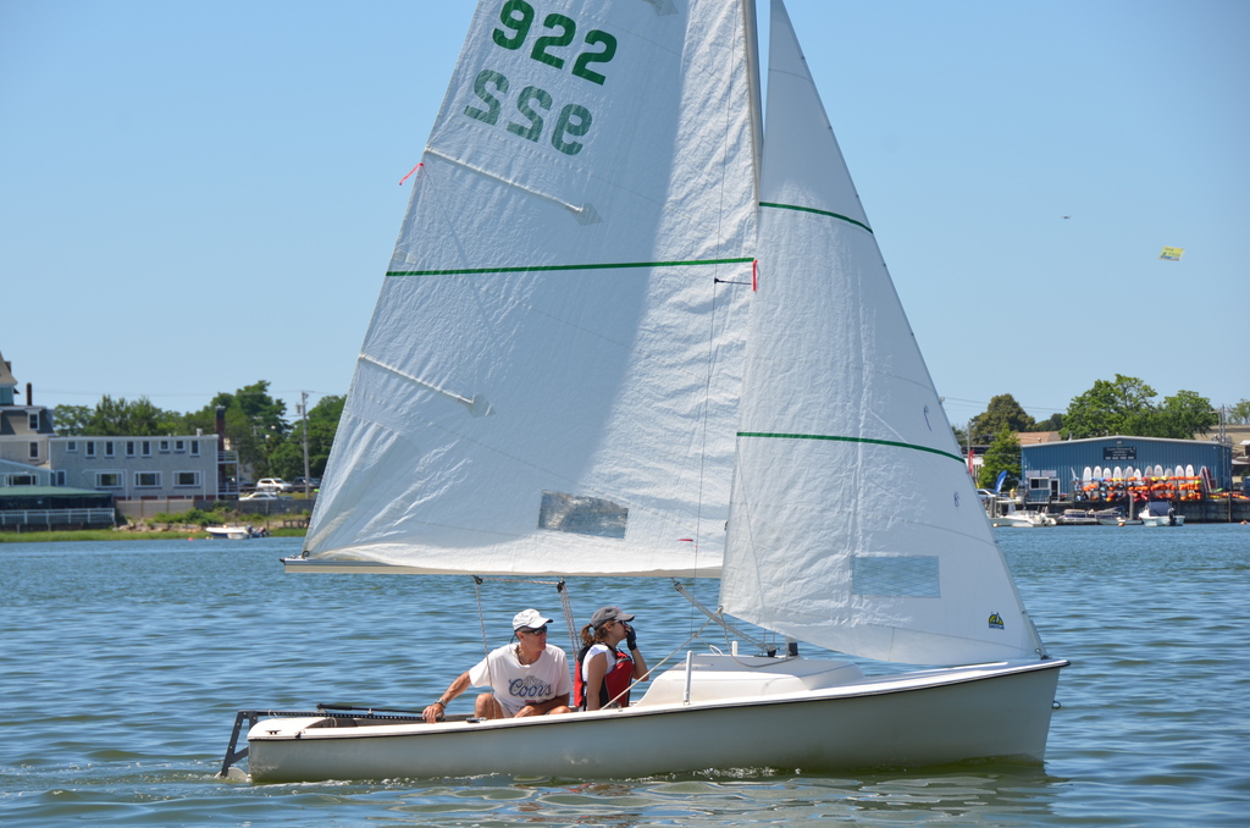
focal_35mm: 158
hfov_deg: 13.1
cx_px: 625
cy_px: 414
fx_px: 5457
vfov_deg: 8.7
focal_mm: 105
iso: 100
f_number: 8
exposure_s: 1/250
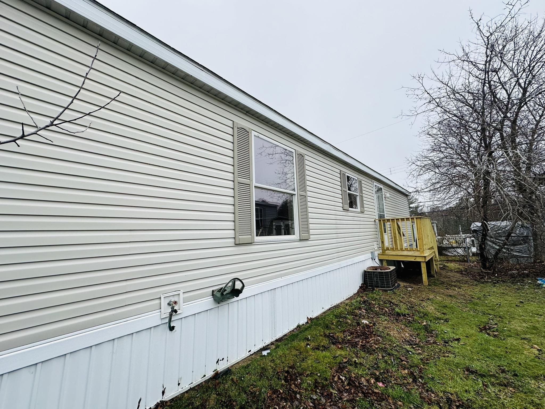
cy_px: 204
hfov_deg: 102.1
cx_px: 272
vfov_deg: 85.7
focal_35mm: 14
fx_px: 220
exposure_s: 1/445
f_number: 2.2
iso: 40
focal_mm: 2.22
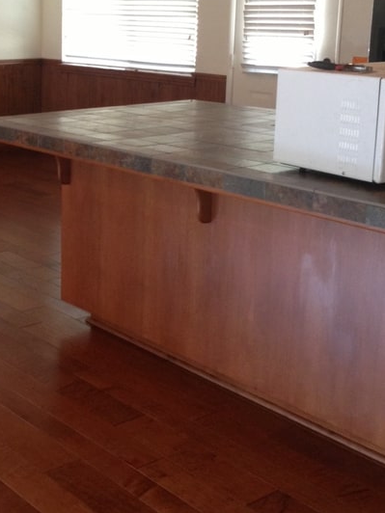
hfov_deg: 23.2
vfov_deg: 30.9
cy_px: 163
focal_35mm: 62
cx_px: 56
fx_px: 919
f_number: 2.4
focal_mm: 4.13
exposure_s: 1/20
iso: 160
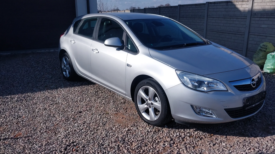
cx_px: 132
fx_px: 255
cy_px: 83
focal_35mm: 35
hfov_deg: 56.6
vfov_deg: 33.7
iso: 20
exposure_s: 1/1269
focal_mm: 4.6
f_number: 1.8
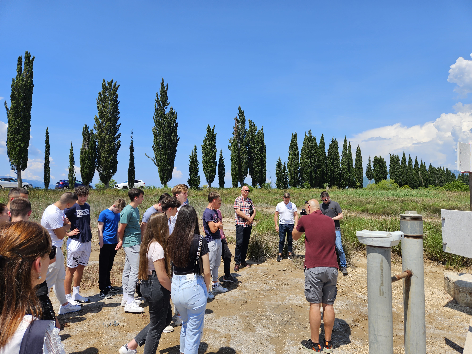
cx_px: 236
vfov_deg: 58.9
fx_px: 314
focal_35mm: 23
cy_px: 177
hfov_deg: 73.9
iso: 25
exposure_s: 1/1619
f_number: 1.8
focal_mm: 5.4
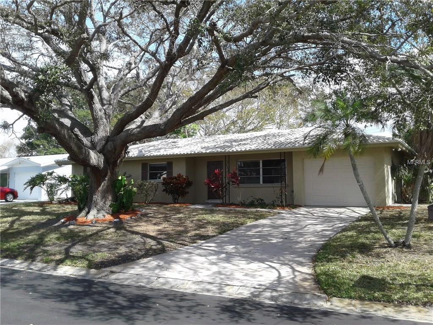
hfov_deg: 55.4
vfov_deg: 42.9
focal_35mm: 33
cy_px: 162
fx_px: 413
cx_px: 216
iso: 50
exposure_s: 1/760
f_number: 2.2
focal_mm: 3.3
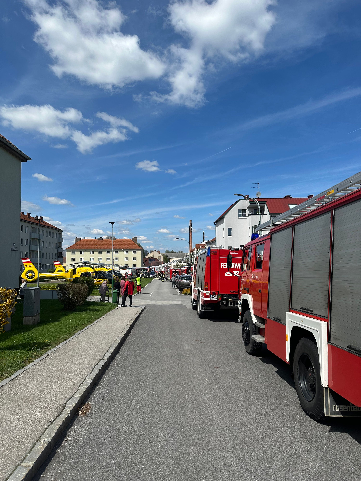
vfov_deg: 71.6
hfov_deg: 56.8
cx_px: 180
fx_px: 334
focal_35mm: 24
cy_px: 240
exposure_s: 1/6211
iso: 80
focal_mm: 6.86
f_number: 1.78
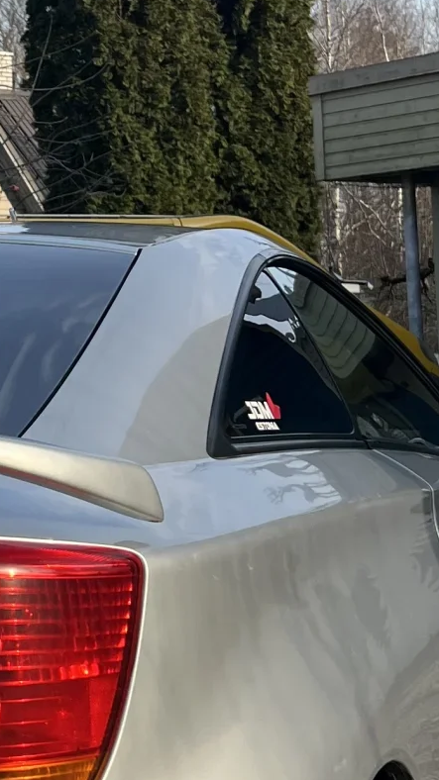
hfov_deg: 12.3
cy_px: 262
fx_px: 1905
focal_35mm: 92
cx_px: -284
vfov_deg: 23.1
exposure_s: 1/2008
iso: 50
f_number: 1.5
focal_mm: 5.7
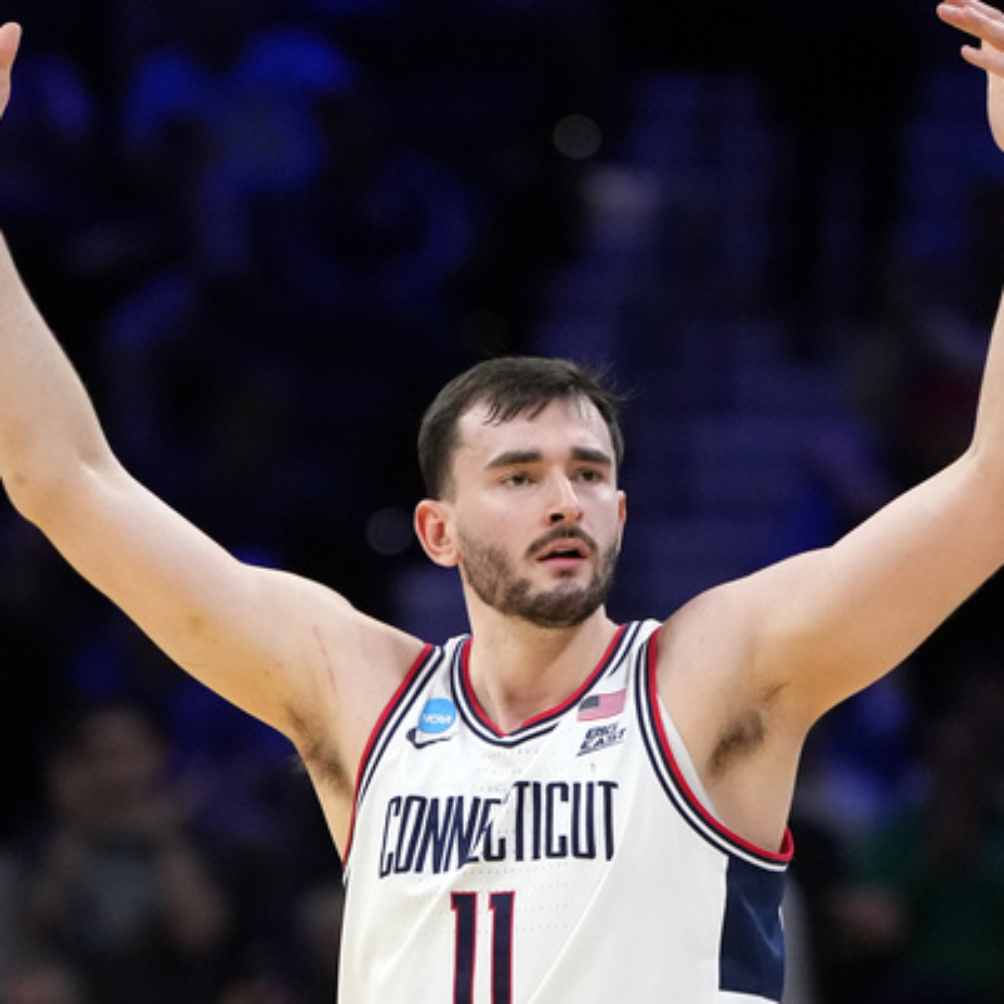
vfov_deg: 2.7
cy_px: 610
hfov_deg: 2.7
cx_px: 536
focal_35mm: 651
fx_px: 21362
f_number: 2.8
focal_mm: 200
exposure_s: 1/2000
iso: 3200
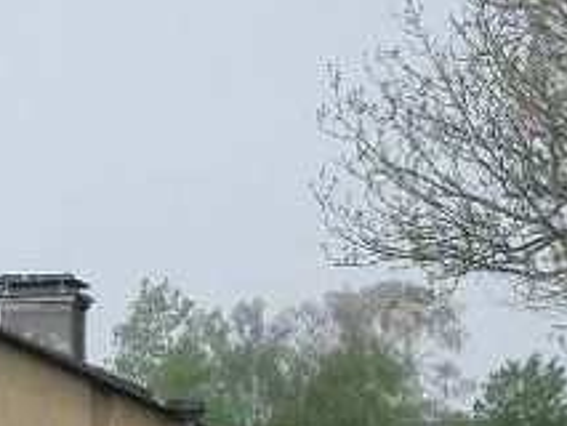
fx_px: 3098
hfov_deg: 10.2
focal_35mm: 189
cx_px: -202
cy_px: 534
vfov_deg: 7.8
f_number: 3.5
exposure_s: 1/640
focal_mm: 10.2
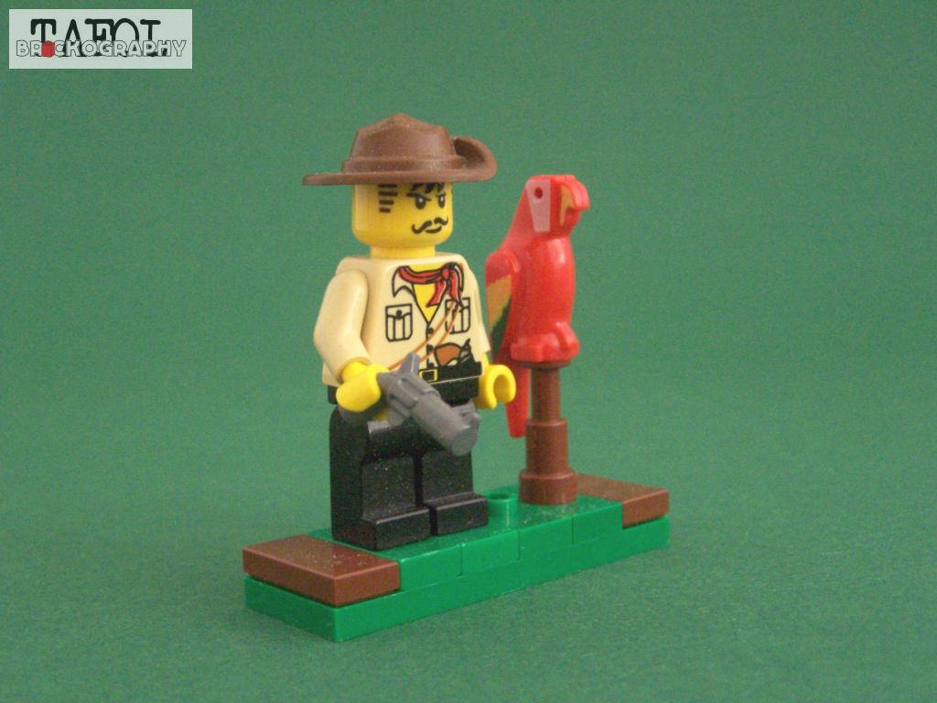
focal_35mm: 59
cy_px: 352
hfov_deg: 32.7
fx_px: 1597
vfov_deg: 24.8
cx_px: 468
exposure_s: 1.5
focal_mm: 9.8
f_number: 3.1
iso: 400
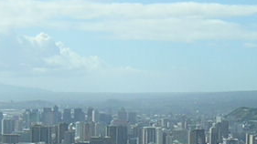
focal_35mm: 143
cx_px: 172
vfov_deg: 8.4
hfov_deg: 15.0
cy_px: 143
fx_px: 974
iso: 100
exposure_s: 1/451
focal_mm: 4.7
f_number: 5.2
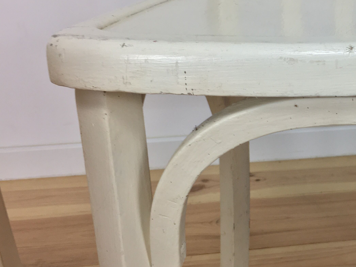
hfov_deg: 32.1
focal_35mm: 56
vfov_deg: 26.1
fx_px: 576
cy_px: 127
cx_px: 343
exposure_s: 1/33
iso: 32
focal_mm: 4.15
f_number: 2.2
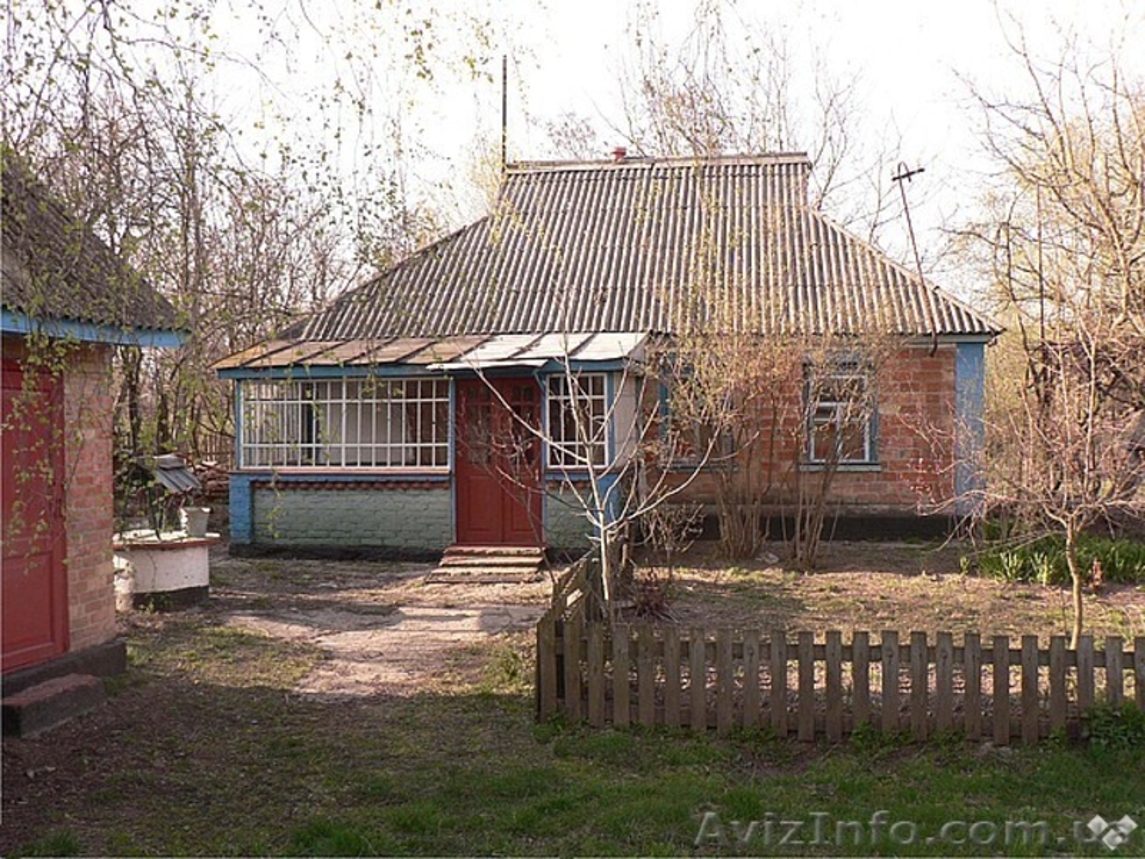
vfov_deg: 39.7
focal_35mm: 36
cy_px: 430
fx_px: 1191
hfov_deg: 51.4
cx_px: 572
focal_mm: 6
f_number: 4.5
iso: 80
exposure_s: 1/100
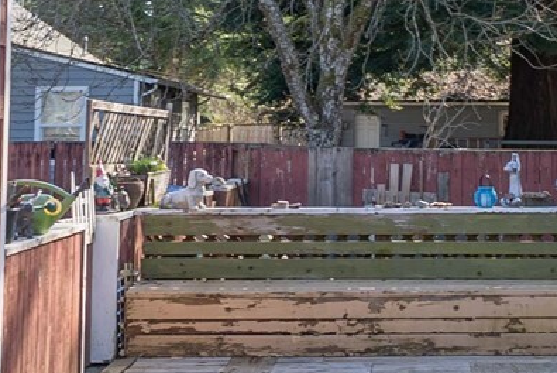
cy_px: 233
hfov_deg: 27.4
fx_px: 1130
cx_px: 398
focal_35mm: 73
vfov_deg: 18.7
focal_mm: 17
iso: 80
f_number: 7.1
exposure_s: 1/40
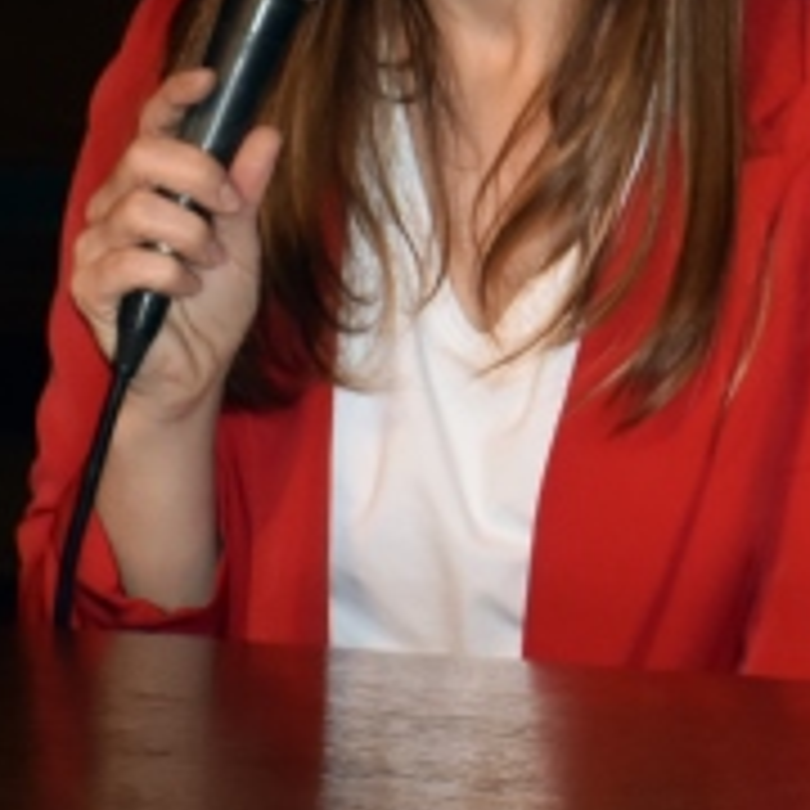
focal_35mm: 377
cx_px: 2115
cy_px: -61
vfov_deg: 4.6
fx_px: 9981
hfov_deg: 4.5
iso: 800
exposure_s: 1/60
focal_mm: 52
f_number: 4.8
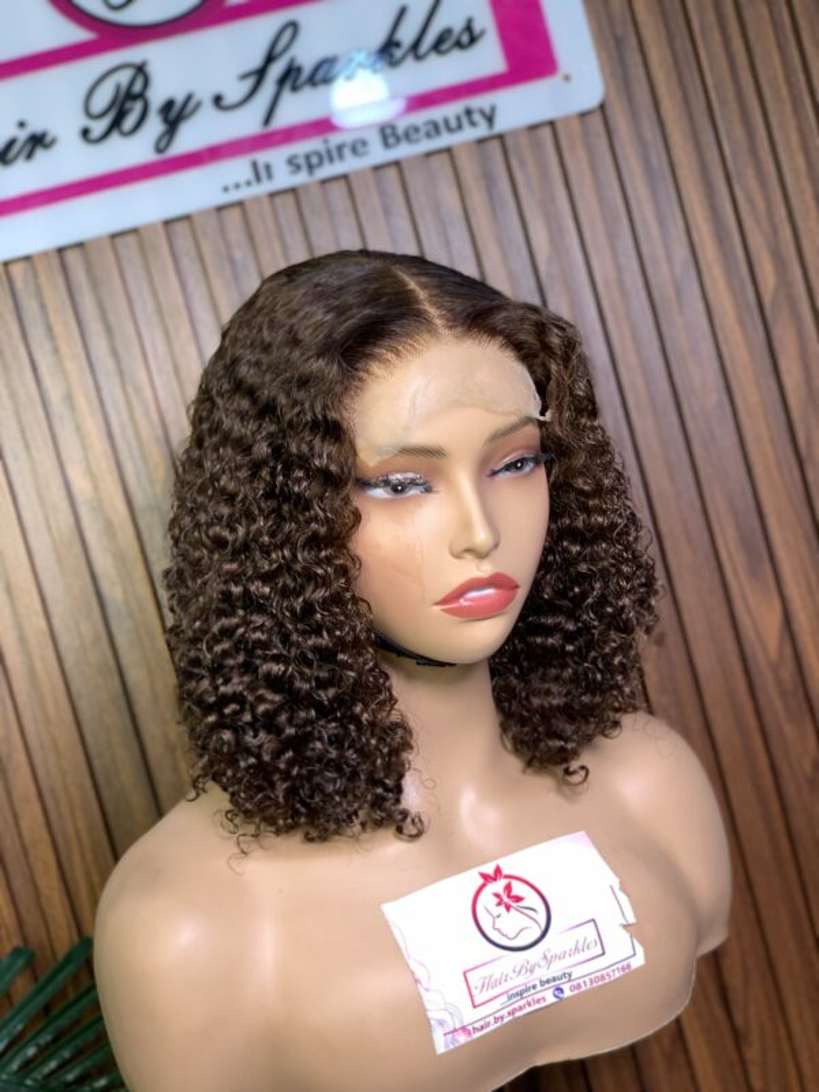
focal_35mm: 52
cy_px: 546
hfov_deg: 28.0
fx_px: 1640
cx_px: 410
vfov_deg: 36.8
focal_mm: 6
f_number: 2.4
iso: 40
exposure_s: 1/100
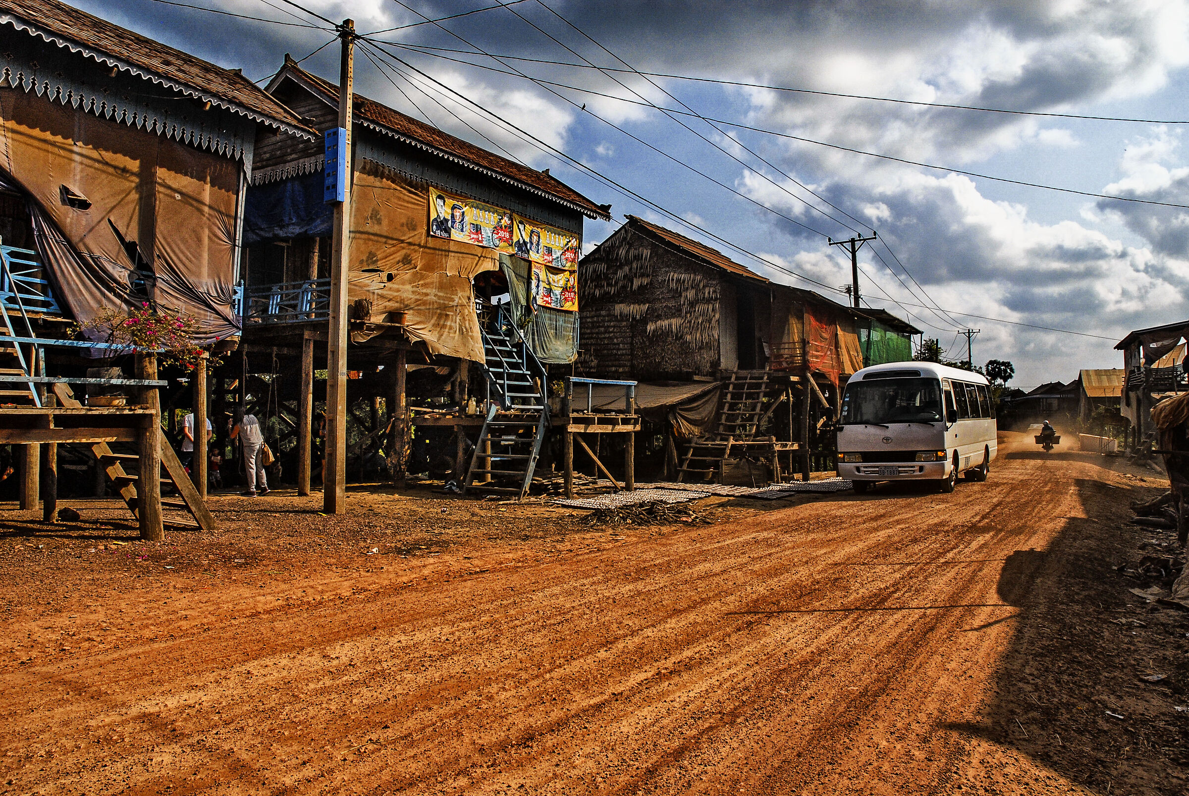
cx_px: 594
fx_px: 893
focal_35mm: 27
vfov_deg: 48.1
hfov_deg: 67.3
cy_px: 398
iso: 200
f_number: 10
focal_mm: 18
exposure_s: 1/400
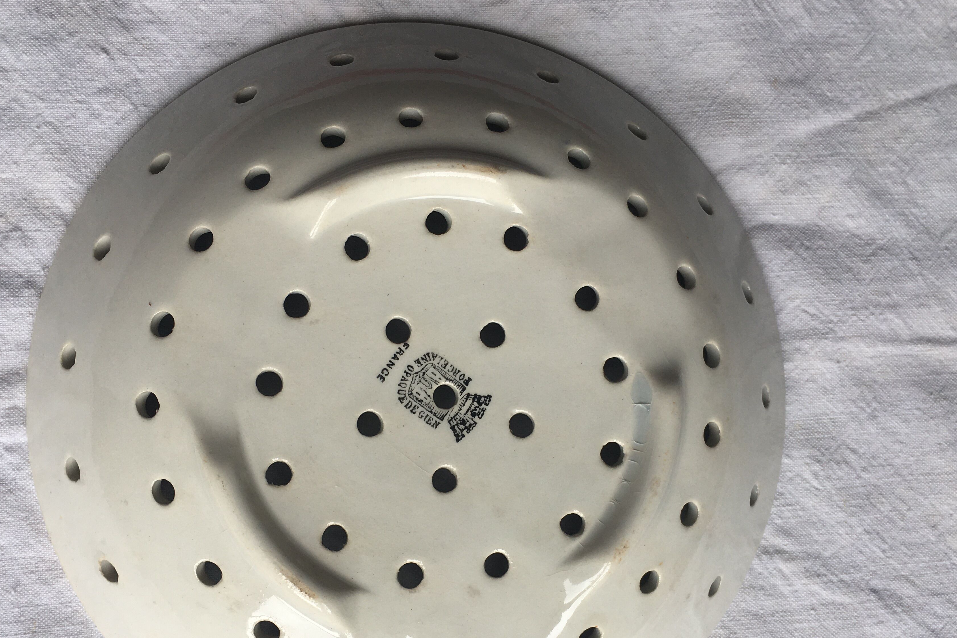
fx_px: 957
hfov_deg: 53.1
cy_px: 404
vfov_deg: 36.6
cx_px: 454
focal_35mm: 36
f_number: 2.2
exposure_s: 1/289
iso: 25
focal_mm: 4.15
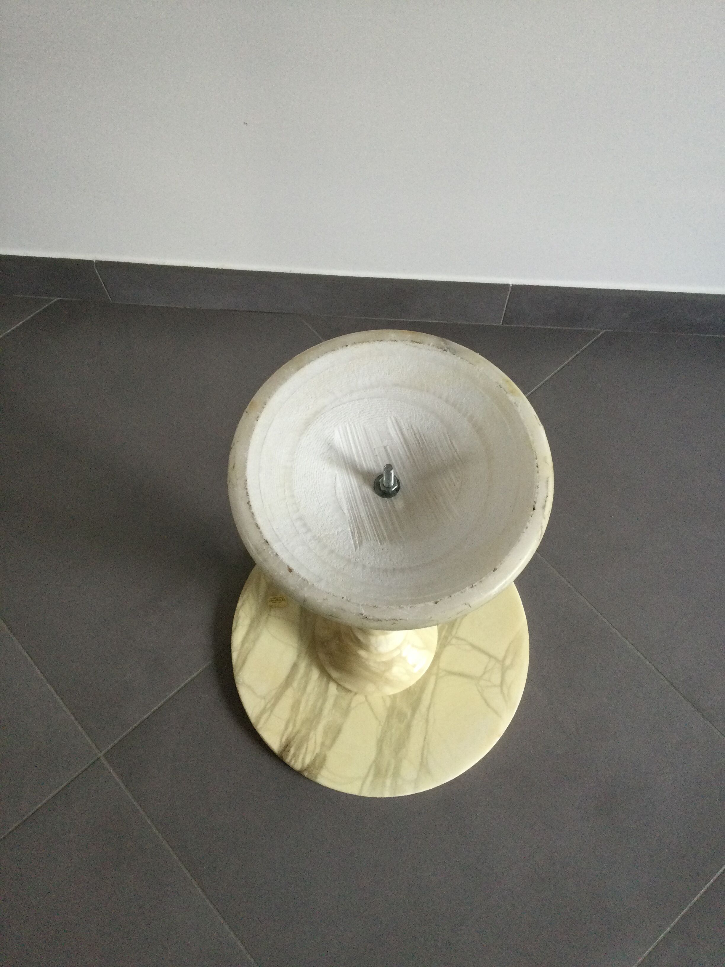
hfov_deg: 45.4
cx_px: 362
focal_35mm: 31
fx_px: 866
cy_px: 484
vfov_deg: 58.4
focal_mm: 3.3
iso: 50
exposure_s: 1/33
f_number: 2.4
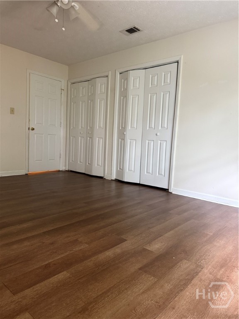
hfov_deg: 56.8
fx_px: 221
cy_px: 160
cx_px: 120
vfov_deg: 71.6
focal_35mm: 24
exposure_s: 1/60
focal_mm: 6.76
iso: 500
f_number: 1.78
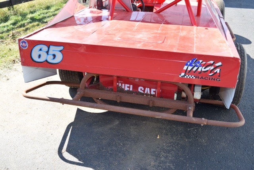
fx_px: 275
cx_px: 127
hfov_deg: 49.5
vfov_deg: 34.2
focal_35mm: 39
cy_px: 85
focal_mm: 26
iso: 100
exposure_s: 1/100
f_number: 5.6
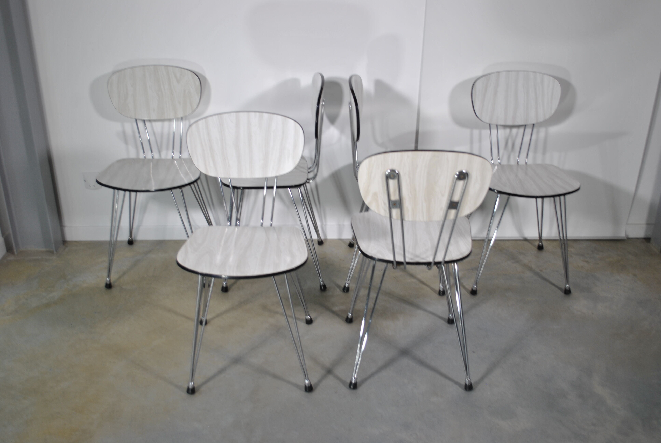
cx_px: 330
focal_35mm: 36
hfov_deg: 53.1
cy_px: 222
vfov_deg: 37.0
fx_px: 662
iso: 100
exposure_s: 1/20
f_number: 4
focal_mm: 24
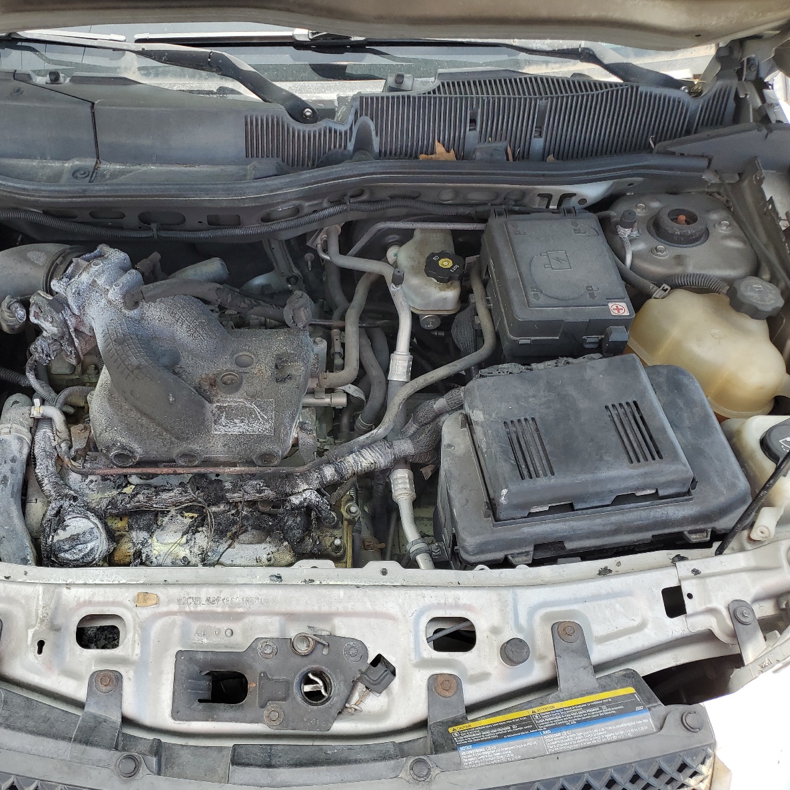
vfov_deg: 52.5
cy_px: 394
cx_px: 264
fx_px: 800
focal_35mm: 31
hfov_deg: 51.6
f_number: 1.5
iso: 50
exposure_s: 1/556
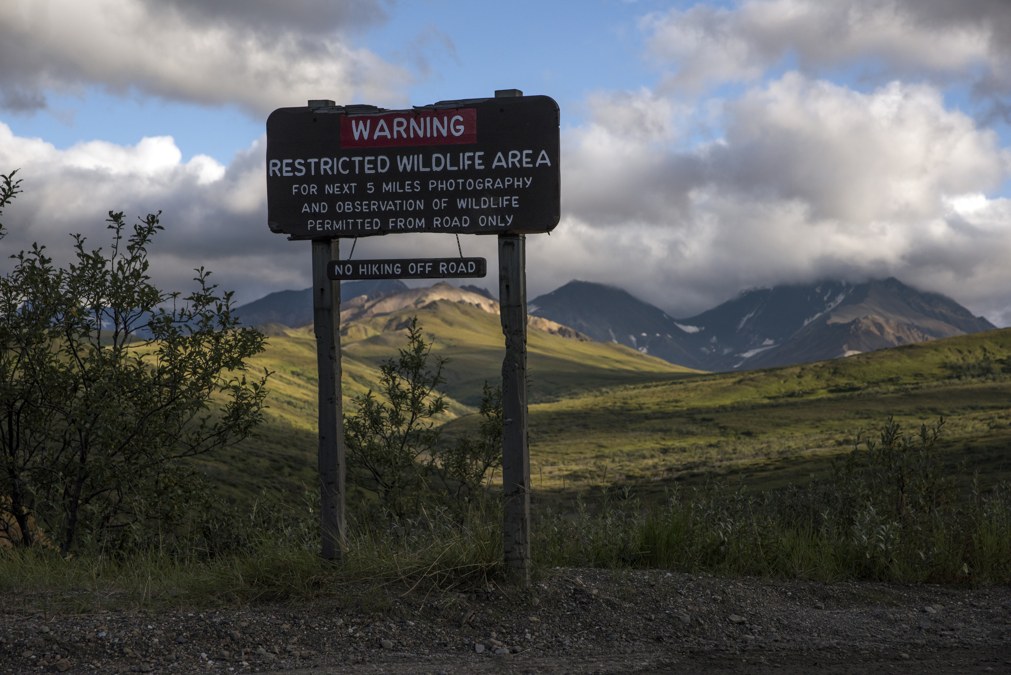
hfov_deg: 28.8
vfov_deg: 19.5
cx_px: 506
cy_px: 338
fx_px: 1966
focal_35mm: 70
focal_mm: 70
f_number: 8
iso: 320
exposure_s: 1/1600
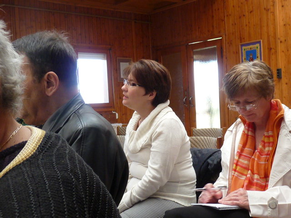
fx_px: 420
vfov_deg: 29.1
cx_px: 146
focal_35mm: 50
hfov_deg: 38.2
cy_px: 109
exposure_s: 1/30
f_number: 2.8
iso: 200
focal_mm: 4.9
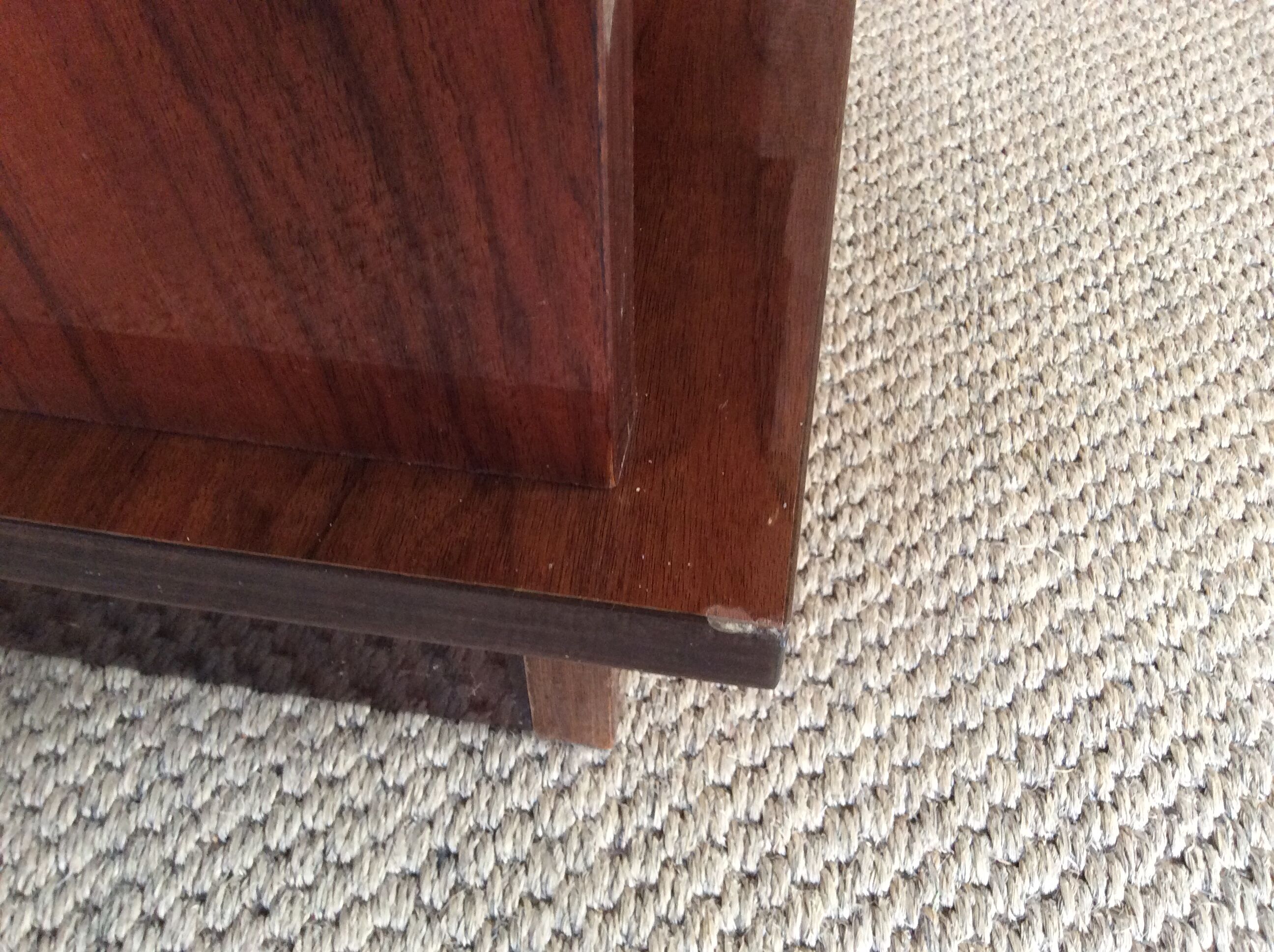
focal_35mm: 32
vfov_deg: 44.1
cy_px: 476
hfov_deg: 56.9
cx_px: 637
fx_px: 1176
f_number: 2.4
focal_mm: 3.3
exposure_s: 1/25
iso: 160
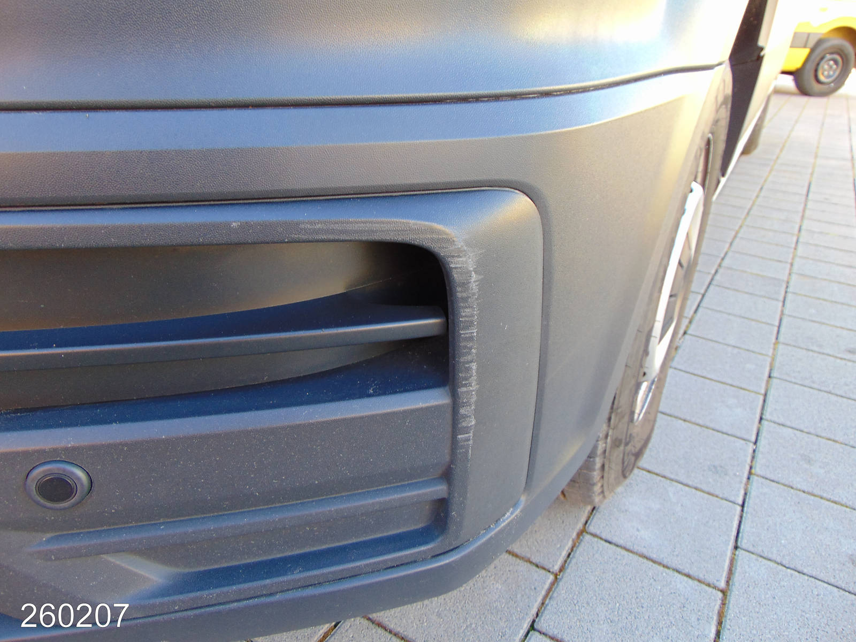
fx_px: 618
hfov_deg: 69.4
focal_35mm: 25
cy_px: 321
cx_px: 428
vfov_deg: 54.9
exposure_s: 1/80
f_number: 3
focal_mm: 4.5
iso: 80
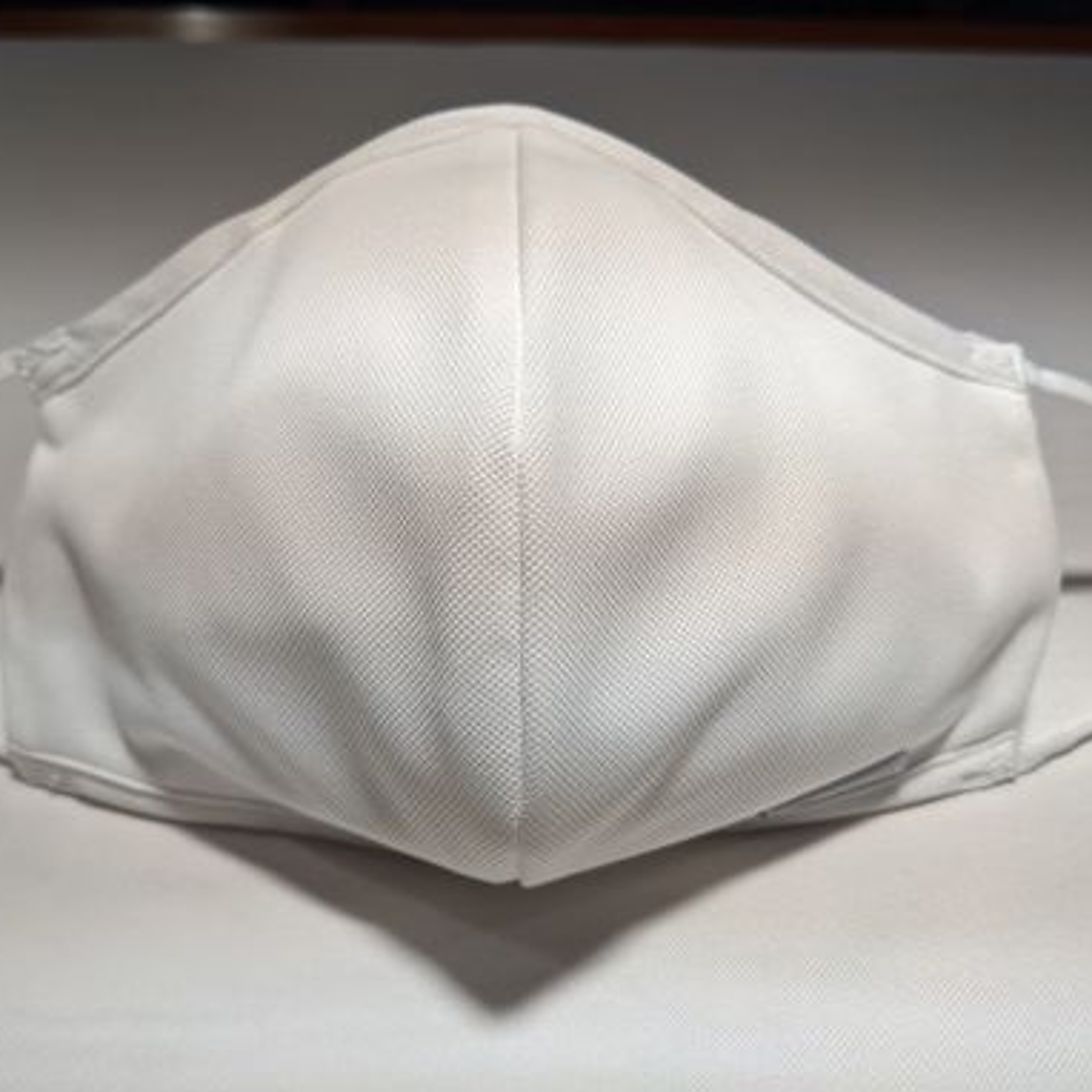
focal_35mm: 32
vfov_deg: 51.1
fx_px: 1142
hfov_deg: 51.1
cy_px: 546
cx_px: 506
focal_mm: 4.38
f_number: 1.73
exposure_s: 1/405
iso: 120
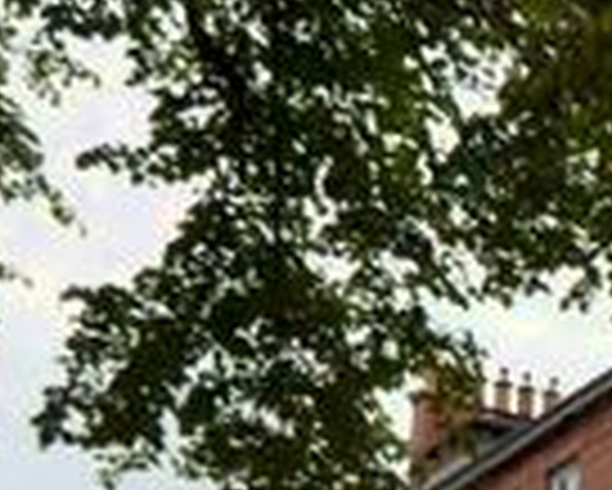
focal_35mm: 145
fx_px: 2628
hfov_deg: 12.9
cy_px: 787
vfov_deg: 10.2
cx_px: 792
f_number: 6.3
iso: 100
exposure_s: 1/200
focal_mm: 20
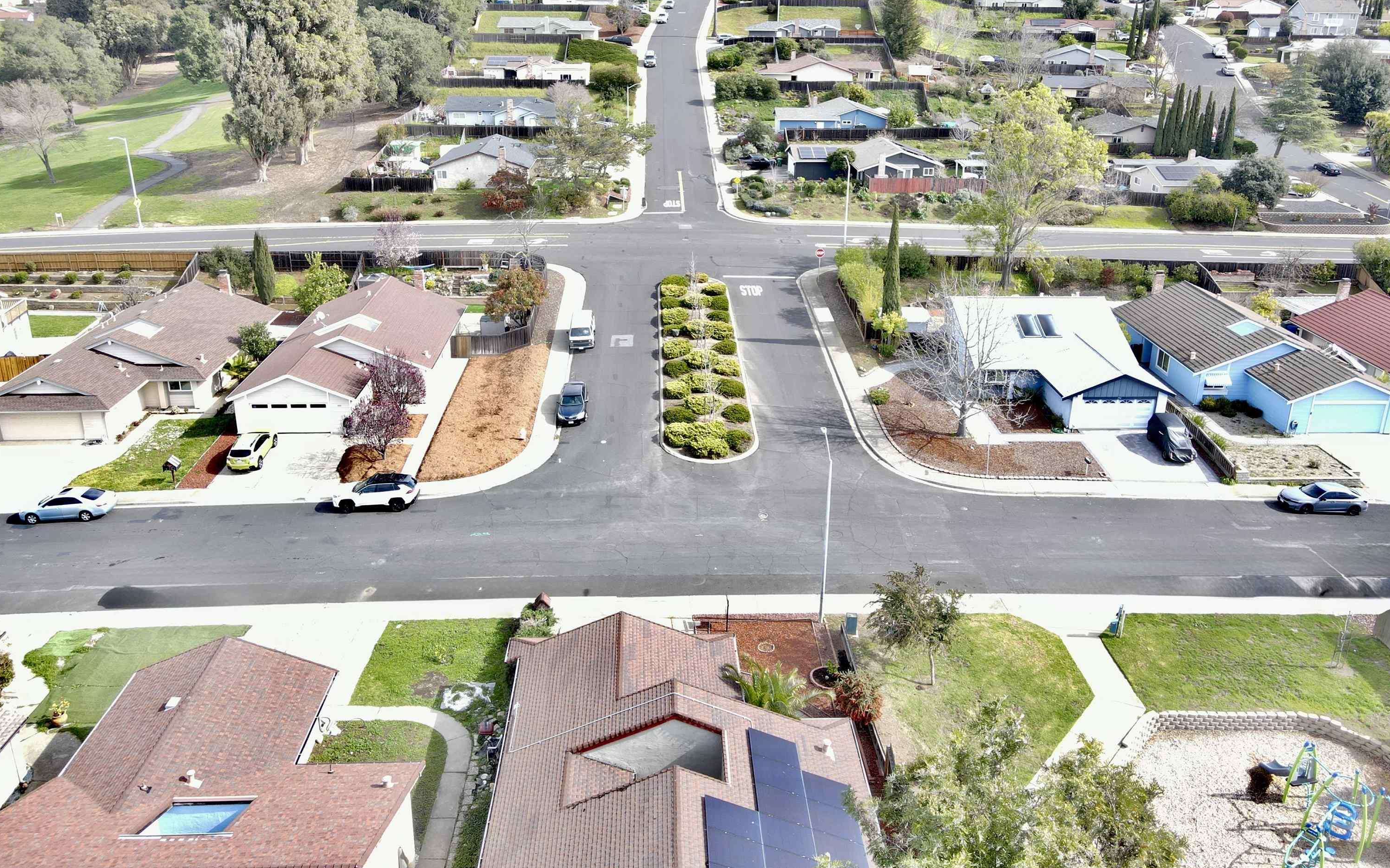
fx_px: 985
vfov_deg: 47.3
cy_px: 346
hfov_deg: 70.4
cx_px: 707
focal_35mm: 26
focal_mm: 4.5
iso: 100
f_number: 2.8
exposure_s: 1/100
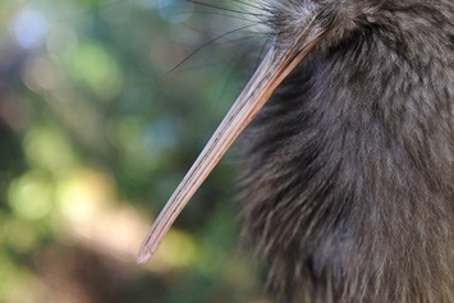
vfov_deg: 18.7
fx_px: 908
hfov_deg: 27.4
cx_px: 370
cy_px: 56
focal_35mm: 72
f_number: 2.8
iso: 800
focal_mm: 44
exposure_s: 1/125
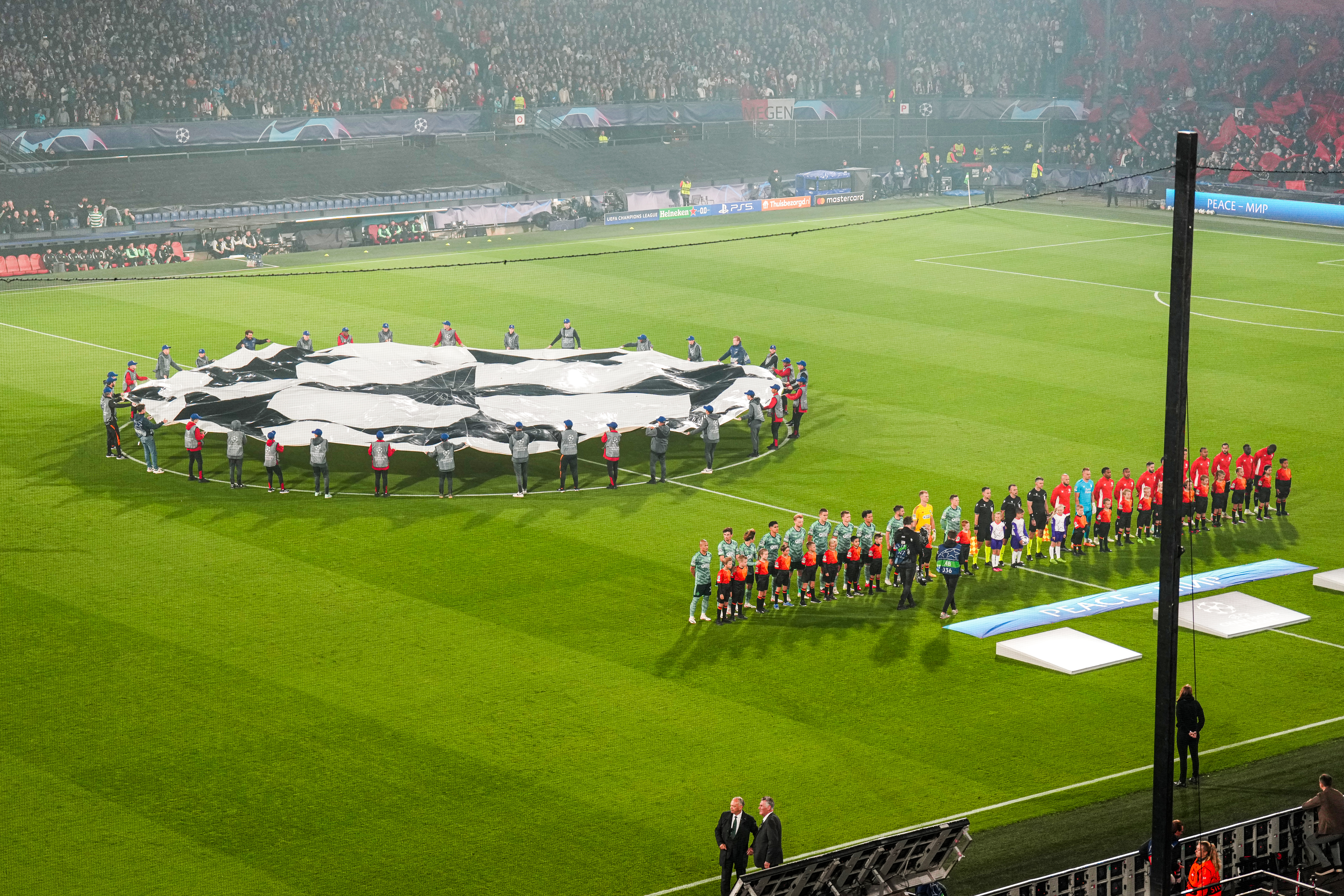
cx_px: 672
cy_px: 448
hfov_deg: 25.7
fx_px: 2949
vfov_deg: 17.3
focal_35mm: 79
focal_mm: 79
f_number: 2.8
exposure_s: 1/1250
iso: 1600
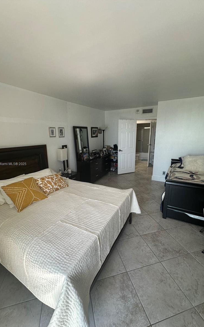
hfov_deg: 74.8
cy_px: 164
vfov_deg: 101.5
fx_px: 133
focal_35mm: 15
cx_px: 100
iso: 160
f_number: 2.2
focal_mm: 2.22
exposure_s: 1/120
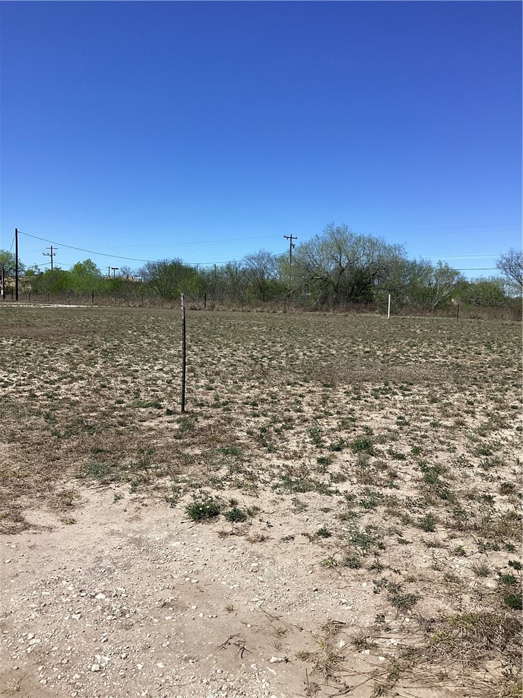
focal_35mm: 31
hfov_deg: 45.4
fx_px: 624
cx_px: 262
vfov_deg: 58.4
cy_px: 349
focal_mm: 3.3
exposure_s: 1/2037
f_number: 2.4
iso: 25
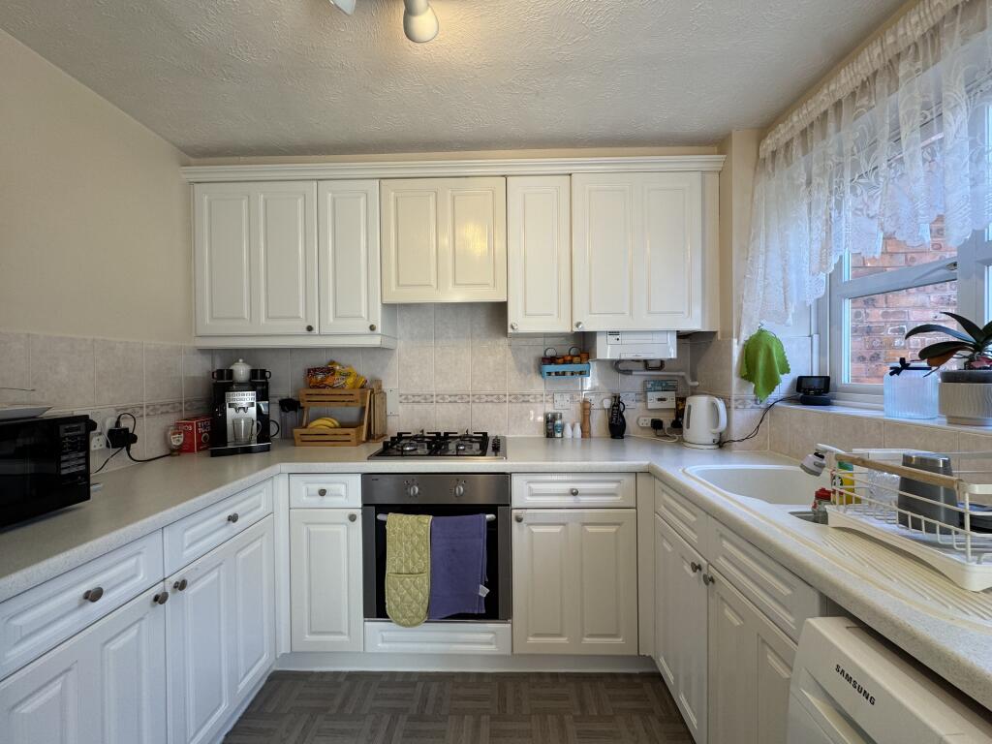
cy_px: 372
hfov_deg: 102.1
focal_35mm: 14
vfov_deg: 85.7
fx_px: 401
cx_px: 496
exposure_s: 1/100
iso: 50
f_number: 2.2
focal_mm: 2.22
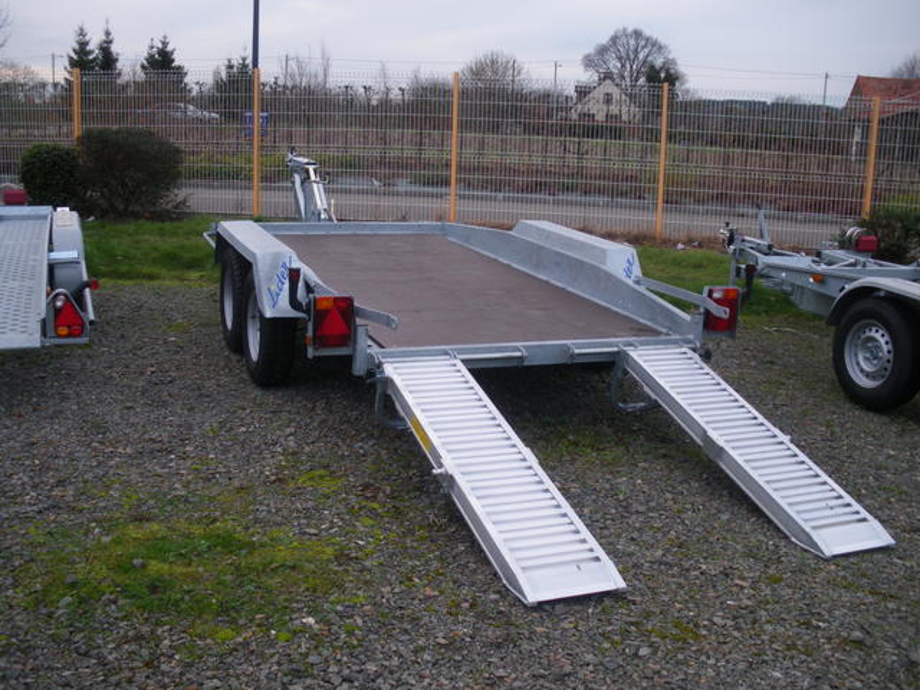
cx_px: 460
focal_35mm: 36
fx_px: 957
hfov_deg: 51.4
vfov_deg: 39.7
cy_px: 345
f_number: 3.5
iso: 125
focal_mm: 6.3
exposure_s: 1/50
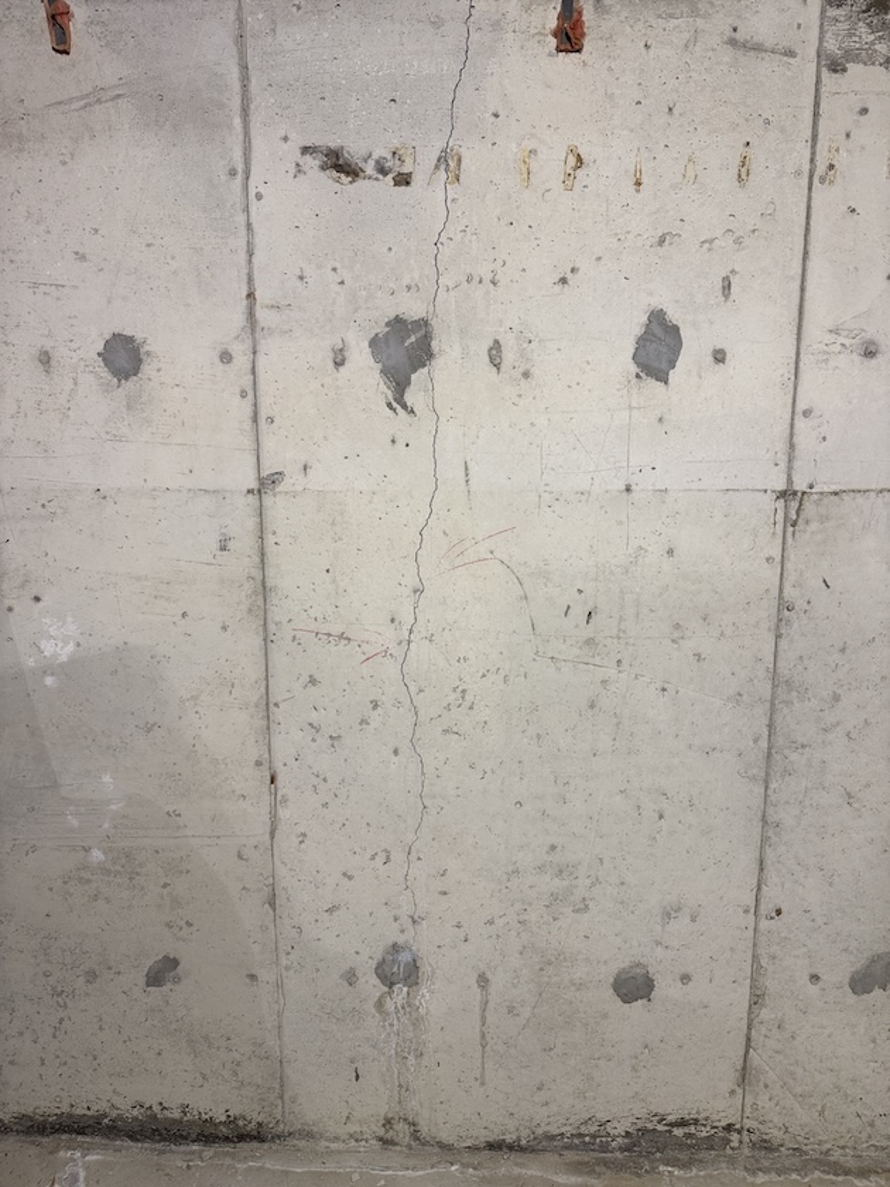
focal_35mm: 24
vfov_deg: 71.6
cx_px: 445
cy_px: 594
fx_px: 823
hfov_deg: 56.8
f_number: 1.78
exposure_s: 1/120
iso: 160
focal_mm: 6.76
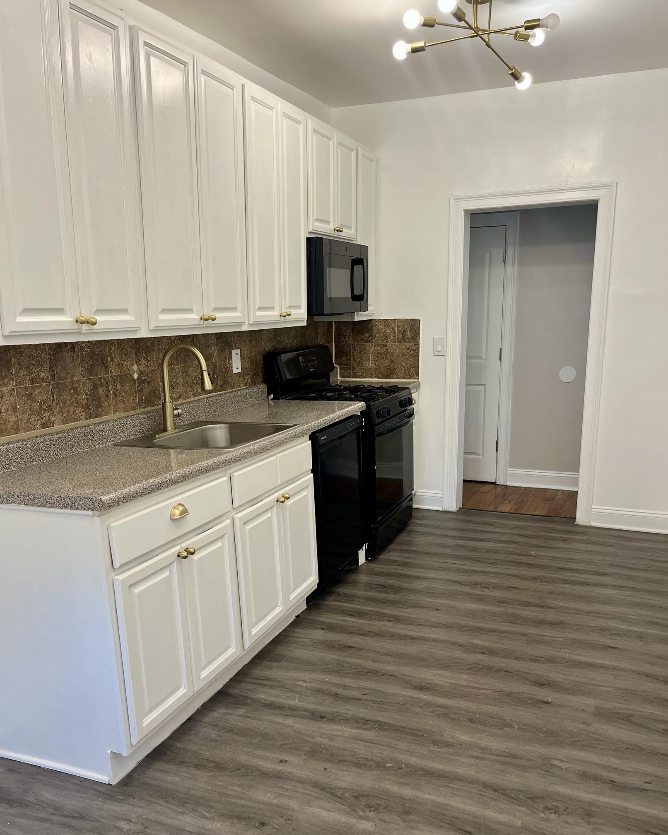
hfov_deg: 50.0
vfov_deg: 60.3
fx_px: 717
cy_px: 465
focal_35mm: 29
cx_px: 322
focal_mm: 5.1
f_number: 1.6
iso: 100
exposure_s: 1/120
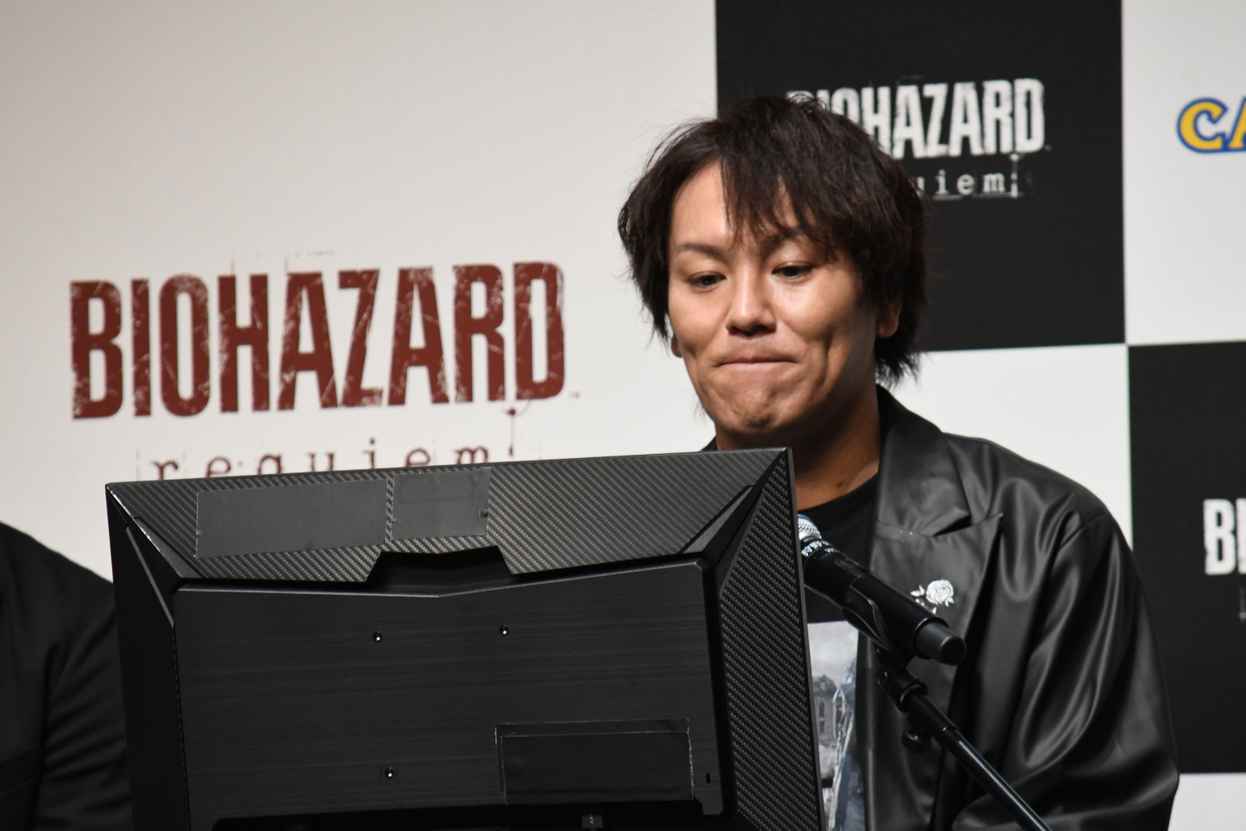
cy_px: 402
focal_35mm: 437
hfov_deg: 4.7
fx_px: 15124
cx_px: 622
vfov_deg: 3.1
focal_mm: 280
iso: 2200
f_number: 8
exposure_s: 1/50
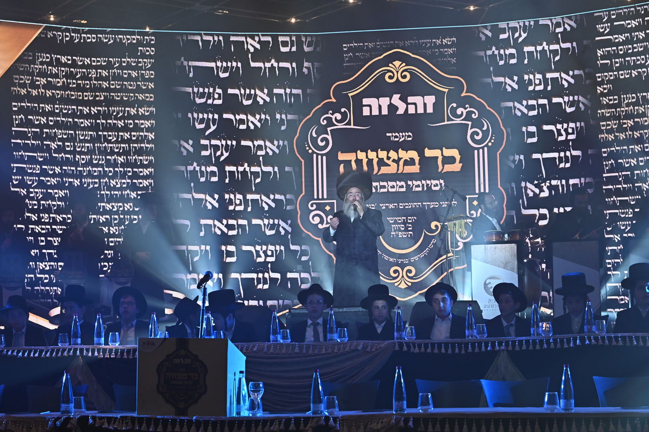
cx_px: 324
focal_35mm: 70
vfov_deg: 19.4
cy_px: 216
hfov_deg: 28.9
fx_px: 1261
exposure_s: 1/100
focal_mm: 70
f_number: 13
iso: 2000
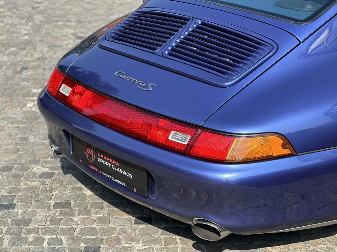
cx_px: 168
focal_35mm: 77
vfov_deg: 19.1
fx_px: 750
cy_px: 126
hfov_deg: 25.3
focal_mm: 9
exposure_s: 1/270
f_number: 2.8
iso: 25
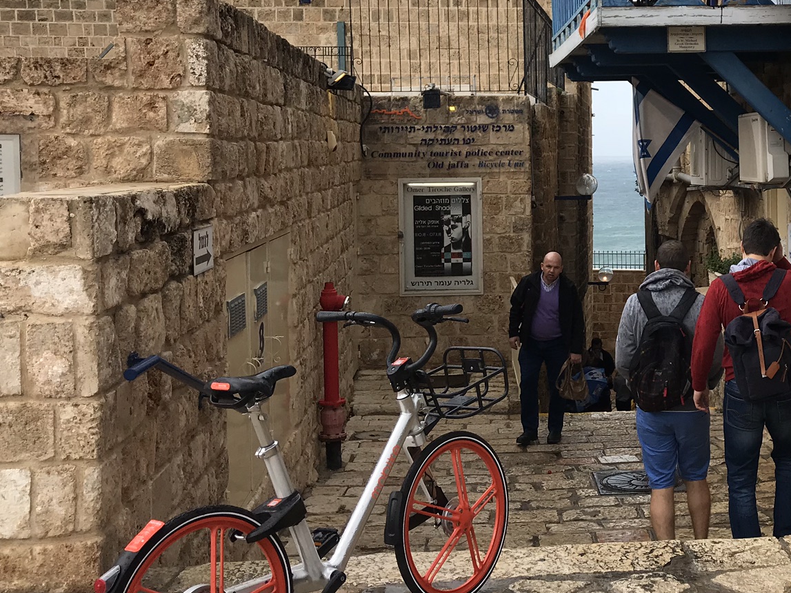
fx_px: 1142
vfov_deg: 28.9
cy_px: 207
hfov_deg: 36.5
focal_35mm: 50
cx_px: 662
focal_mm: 3.99
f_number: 1.8
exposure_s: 1/1182
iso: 20
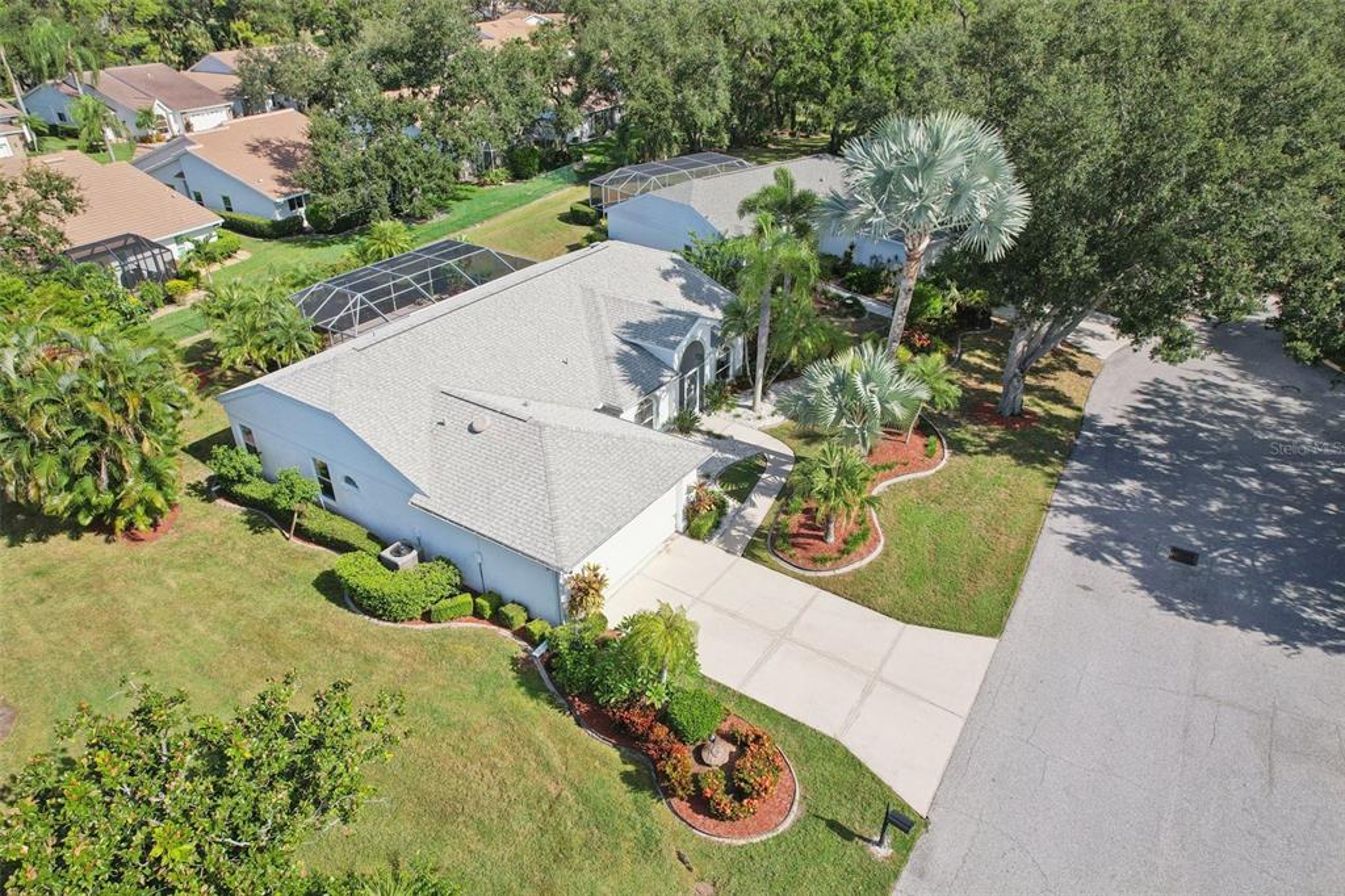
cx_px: 672
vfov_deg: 57.2
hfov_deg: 78.6
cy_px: 448
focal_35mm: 22
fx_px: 822
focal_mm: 8.4
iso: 110
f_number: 2.8
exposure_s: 1/2000
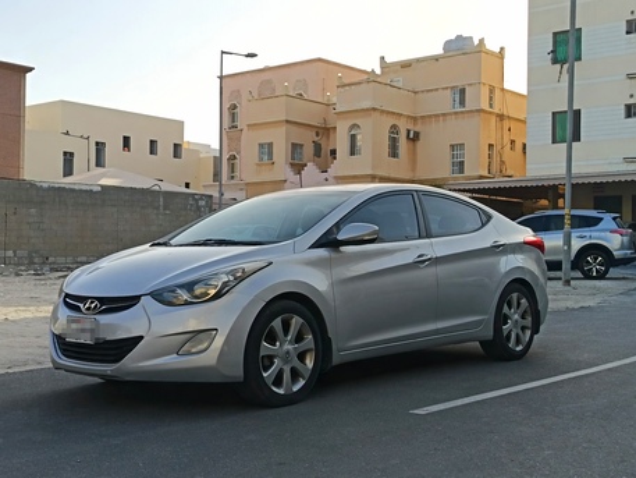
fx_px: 882
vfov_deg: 30.3
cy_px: 239
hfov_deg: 39.6
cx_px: 318
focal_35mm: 48
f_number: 1.75
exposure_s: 1/391
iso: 100
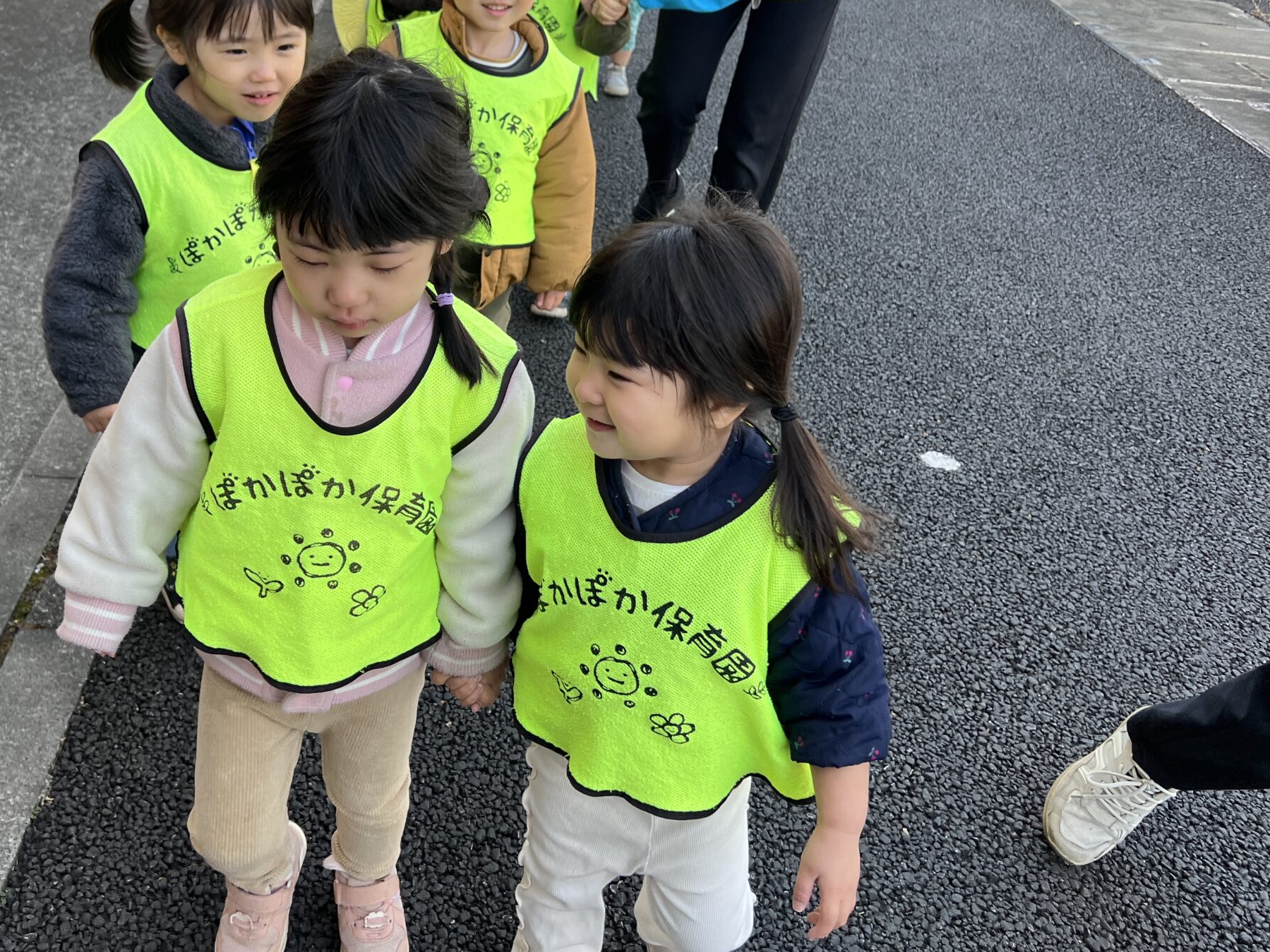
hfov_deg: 49.7
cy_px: 355
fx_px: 1357
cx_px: 488
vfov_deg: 38.4
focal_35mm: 37
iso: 40
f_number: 1.5
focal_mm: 5.7
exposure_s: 1/265
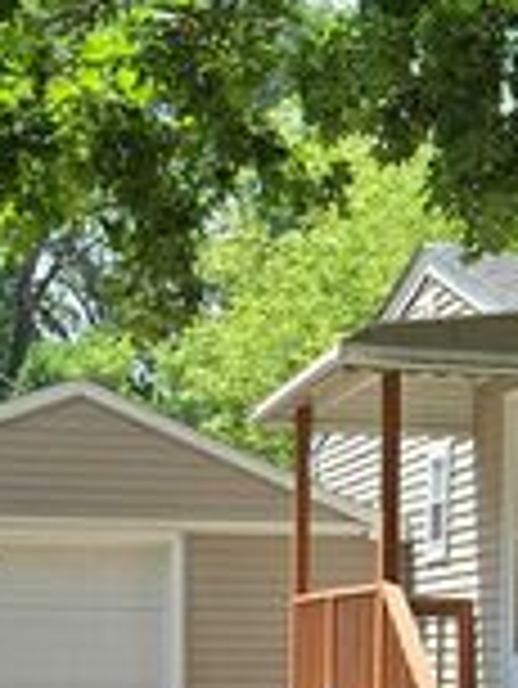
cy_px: 528
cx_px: 743
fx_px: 1992
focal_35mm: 100
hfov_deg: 14.0
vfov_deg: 19.5
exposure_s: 1/523
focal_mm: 6.3
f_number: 1.7
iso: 12
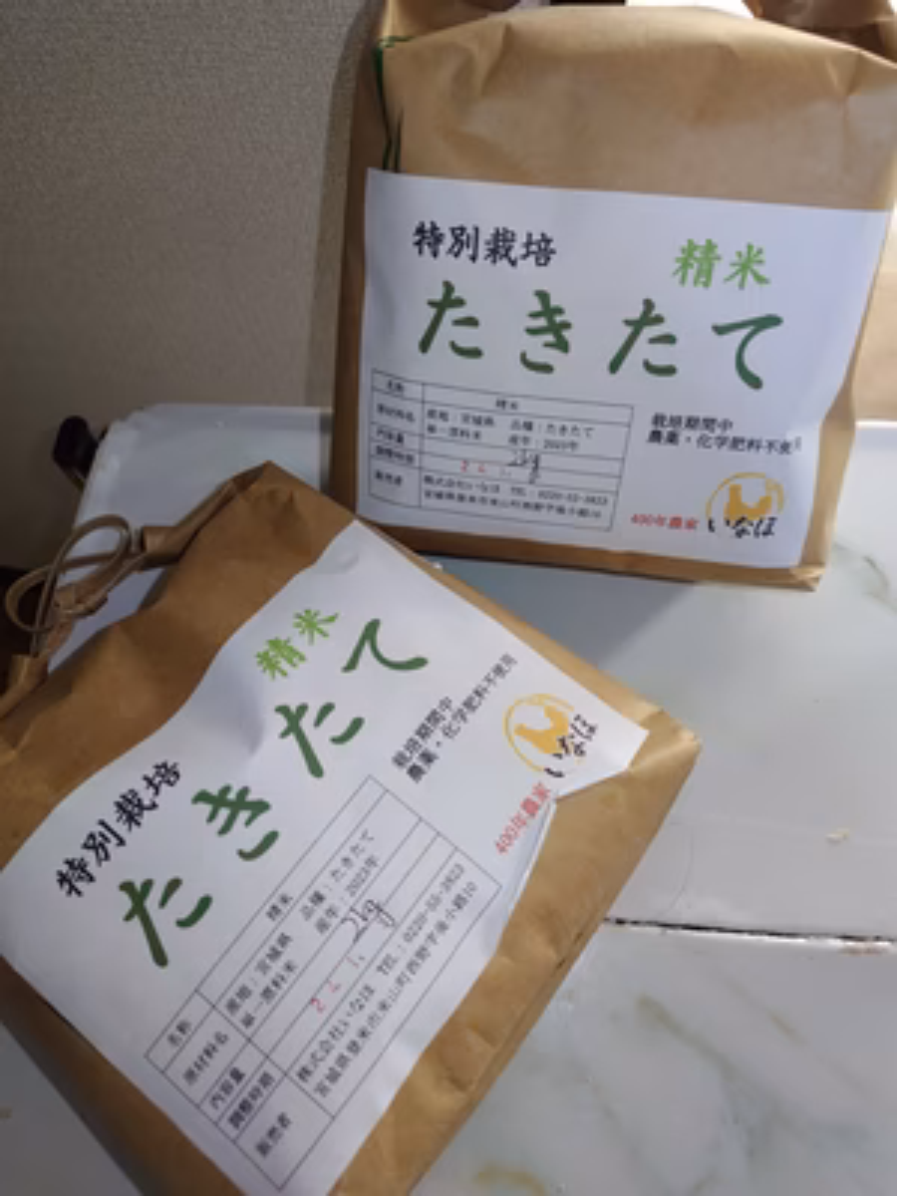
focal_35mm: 23
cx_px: 448
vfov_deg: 73.9
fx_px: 795
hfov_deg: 58.9
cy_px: 598
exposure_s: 1/50
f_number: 1.9
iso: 291
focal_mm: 5.5
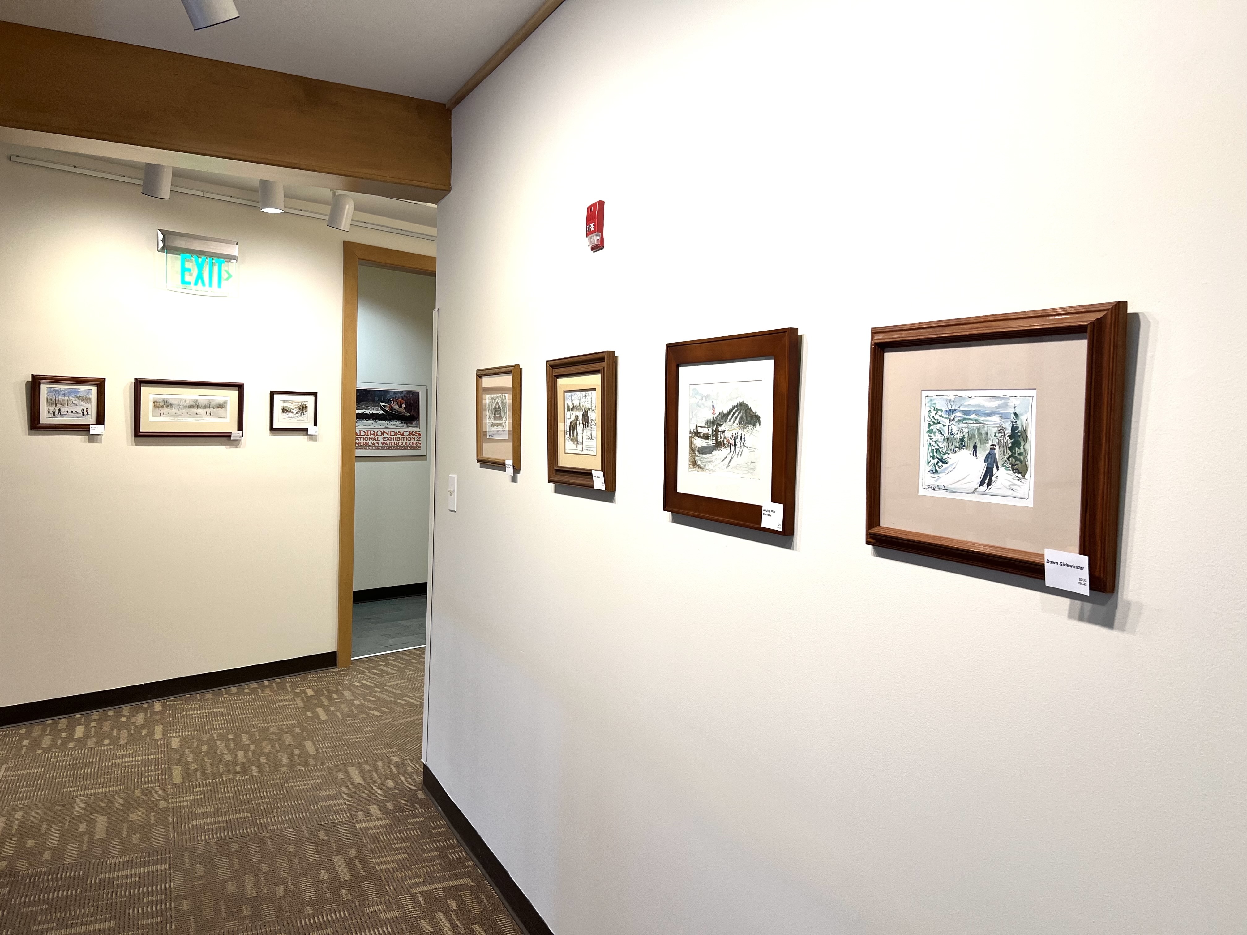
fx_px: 937
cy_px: 468
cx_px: 624
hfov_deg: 67.3
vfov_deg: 53.1
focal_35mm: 26
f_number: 1.5
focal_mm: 5.7
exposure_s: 1/120
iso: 80
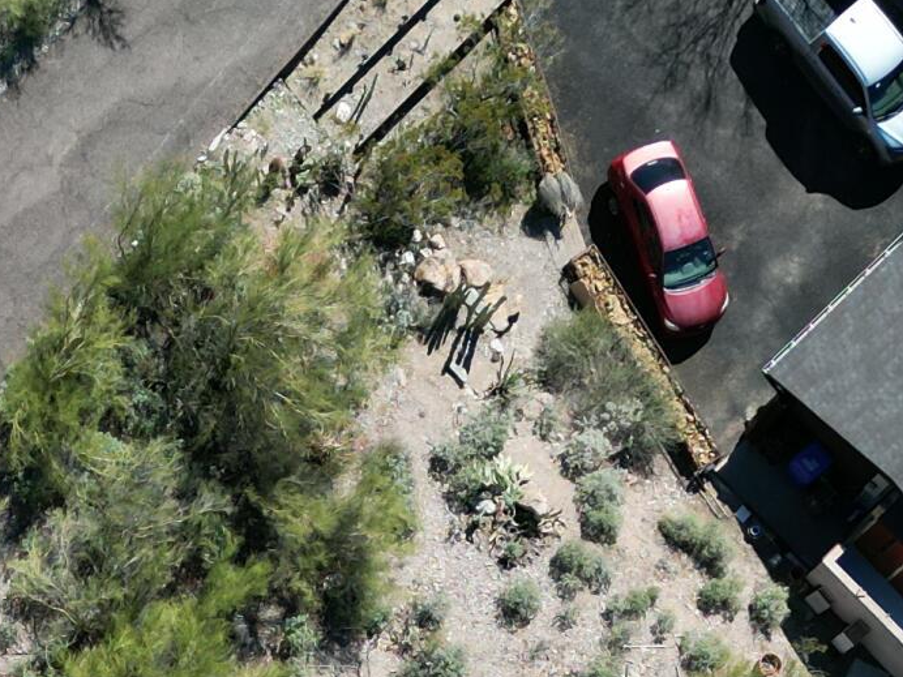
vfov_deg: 12.6
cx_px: -61
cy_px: 1315
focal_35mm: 104
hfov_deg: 18.3
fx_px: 2713
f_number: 1.7
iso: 200
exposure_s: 1/3200
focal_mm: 6.72
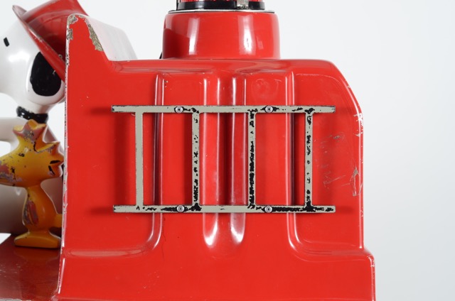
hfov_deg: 27.0
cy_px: 150
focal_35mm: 75
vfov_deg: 18.1
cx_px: 228
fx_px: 946
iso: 100
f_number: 5.6
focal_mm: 50
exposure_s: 1/125
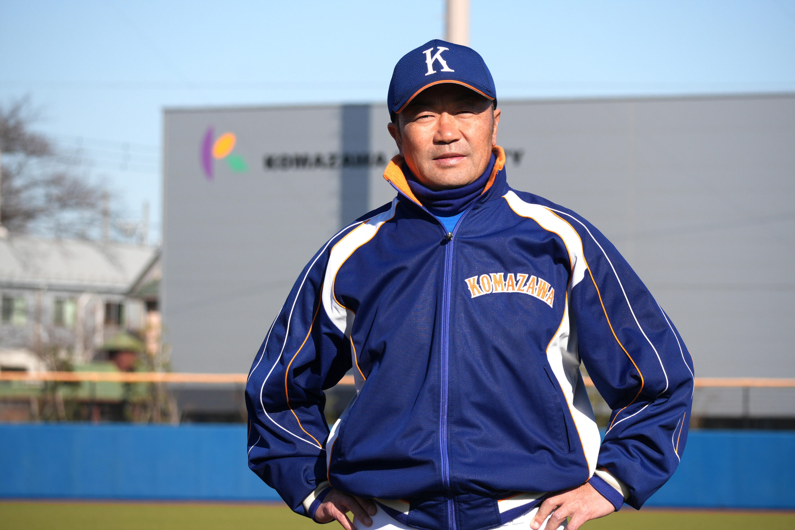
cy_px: 265
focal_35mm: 198
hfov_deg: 10.4
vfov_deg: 6.9
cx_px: 398
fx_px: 4372
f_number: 7.1
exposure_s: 1/400
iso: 100
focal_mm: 132
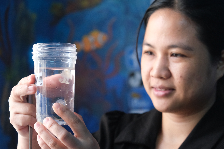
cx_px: 112
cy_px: 74
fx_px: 516
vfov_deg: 16.5
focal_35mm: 83
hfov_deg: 24.5
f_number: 4
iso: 3200
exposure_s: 1/125
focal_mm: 55
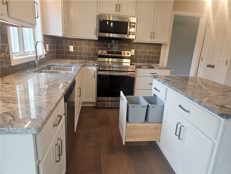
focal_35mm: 23
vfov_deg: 58.9
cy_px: 87
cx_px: 116
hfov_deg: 73.9
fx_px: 153
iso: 125
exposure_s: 1/120
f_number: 1.8
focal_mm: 5.4
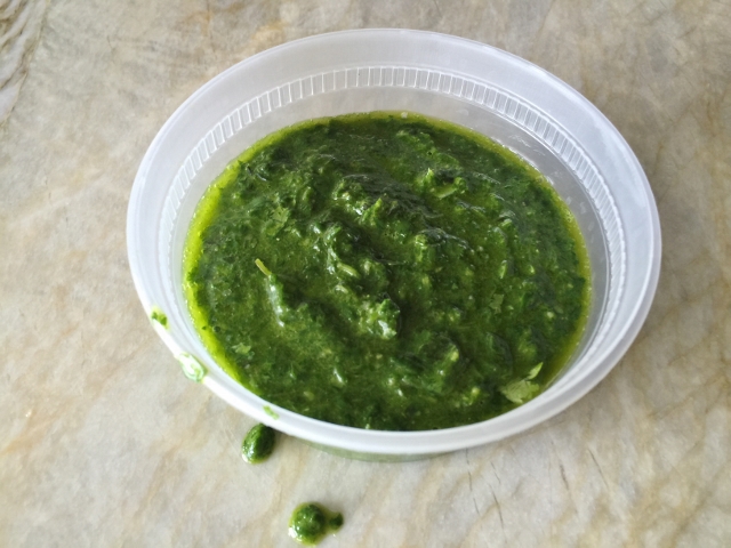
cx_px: 366
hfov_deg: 61.7
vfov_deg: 48.2
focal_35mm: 29
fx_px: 612
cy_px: 274
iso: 40
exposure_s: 1/15
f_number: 2.2
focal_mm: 4.15
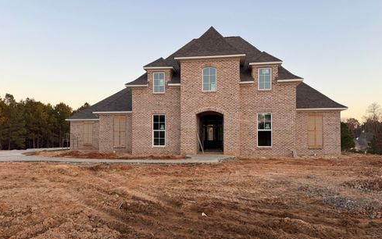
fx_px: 271
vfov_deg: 47.5
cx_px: 193
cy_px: 134
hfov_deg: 70.4
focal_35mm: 26
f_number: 1.78
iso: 80
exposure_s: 1/374
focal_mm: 6.76
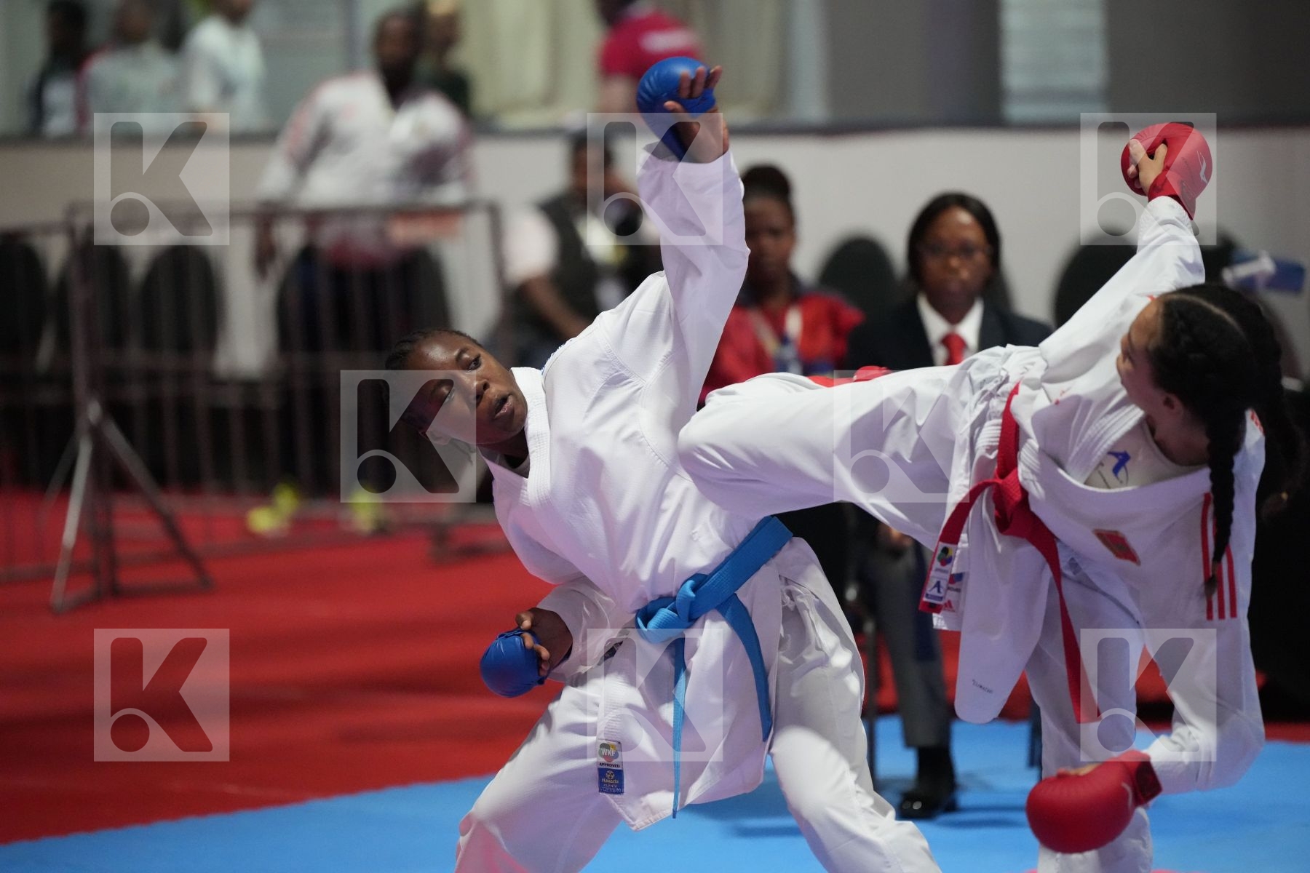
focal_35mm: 200
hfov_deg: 10.3
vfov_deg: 6.9
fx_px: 7277
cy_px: 436
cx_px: 655
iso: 8000
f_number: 2.8
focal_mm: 200
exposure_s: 1/800
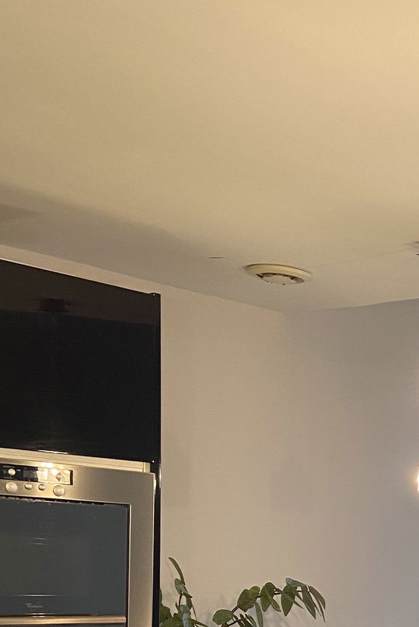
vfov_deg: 27.6
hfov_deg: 18.8
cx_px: 525
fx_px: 1186
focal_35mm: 68
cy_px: 653
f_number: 1.8
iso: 100
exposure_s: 1/50
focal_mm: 4.25
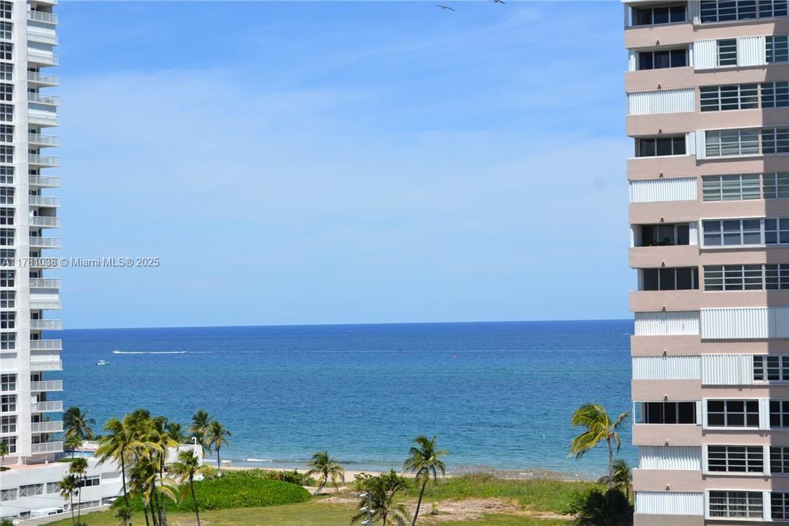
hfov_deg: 24.6
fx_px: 1808
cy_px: 263
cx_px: 394
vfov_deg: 16.6
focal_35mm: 82
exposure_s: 1/320
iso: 100
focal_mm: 55
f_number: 9
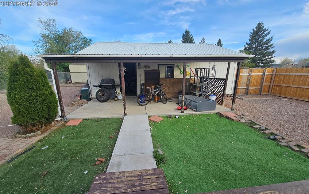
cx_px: 155
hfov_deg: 105.3
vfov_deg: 78.4
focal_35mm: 14
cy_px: 107
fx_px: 118
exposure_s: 1/493
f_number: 2.2
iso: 50
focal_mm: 2.2
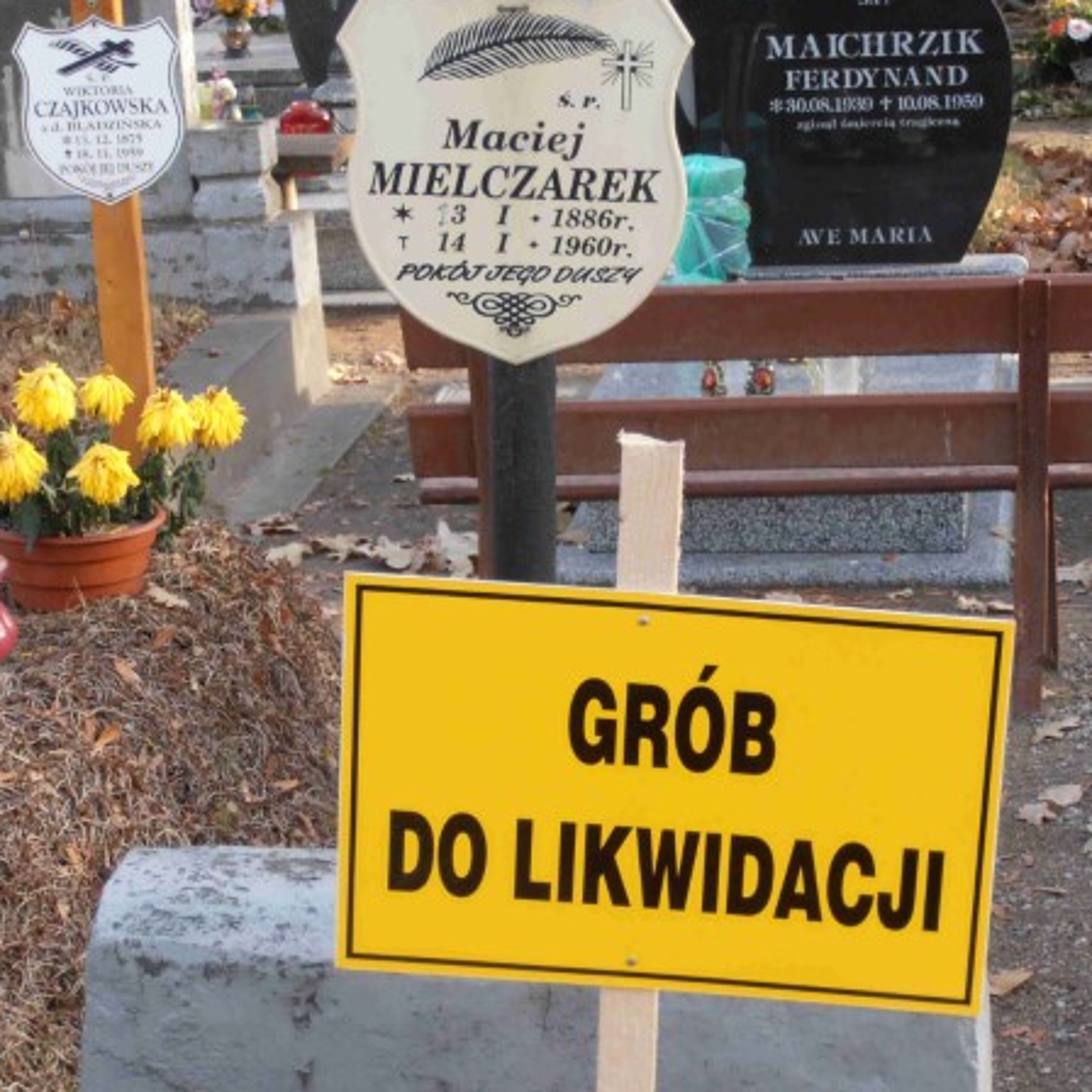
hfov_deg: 15.7
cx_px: 604
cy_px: 514
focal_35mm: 111
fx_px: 3962
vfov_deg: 15.7
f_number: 5.1
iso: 100
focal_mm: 15.51
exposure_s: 1/60
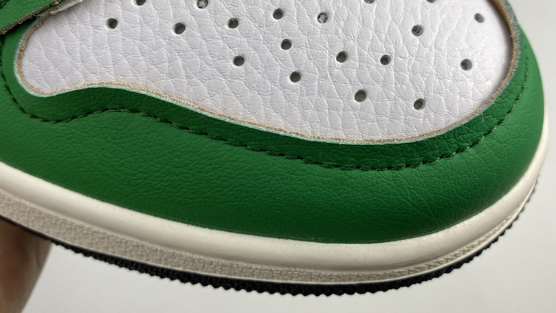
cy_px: 114
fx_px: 516
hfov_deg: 56.6
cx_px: 296
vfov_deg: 33.5
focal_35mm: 35
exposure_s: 1/111
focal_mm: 4.25
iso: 32
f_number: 1.8
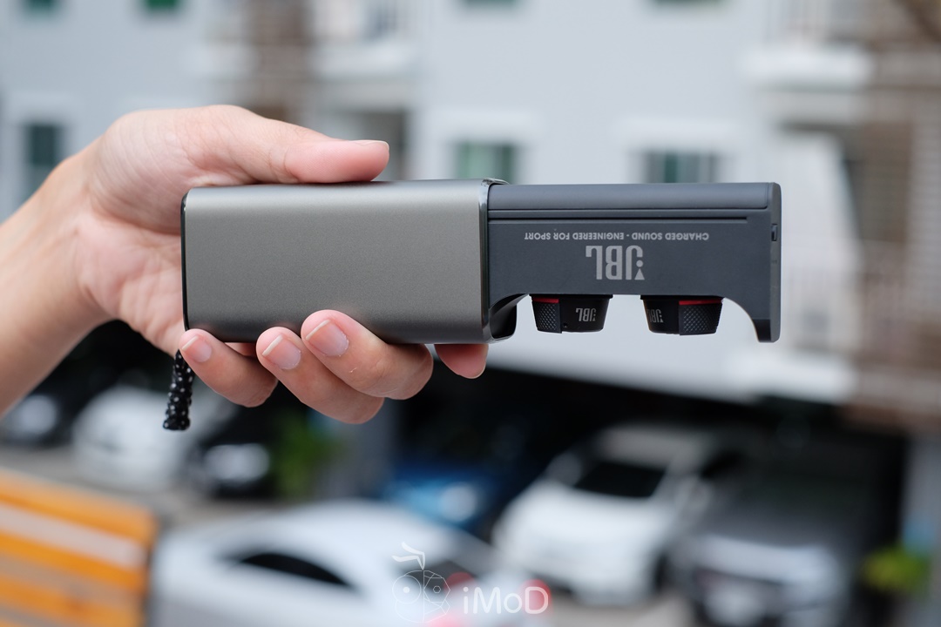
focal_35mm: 53
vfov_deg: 25.5
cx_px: 470
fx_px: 1385
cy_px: 314
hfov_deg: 37.5
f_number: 4
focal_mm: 35
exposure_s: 1/100
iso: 800
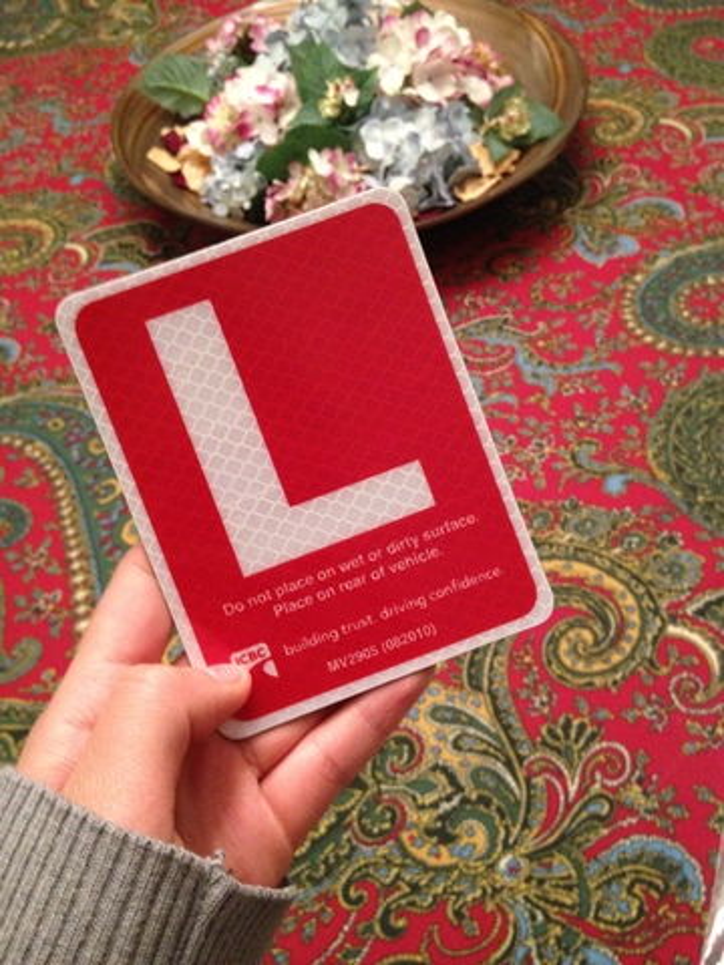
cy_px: 482
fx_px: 976
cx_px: 362
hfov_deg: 40.7
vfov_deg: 52.6
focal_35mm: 35
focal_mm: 4.28
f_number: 2.4
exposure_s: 1/20
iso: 400
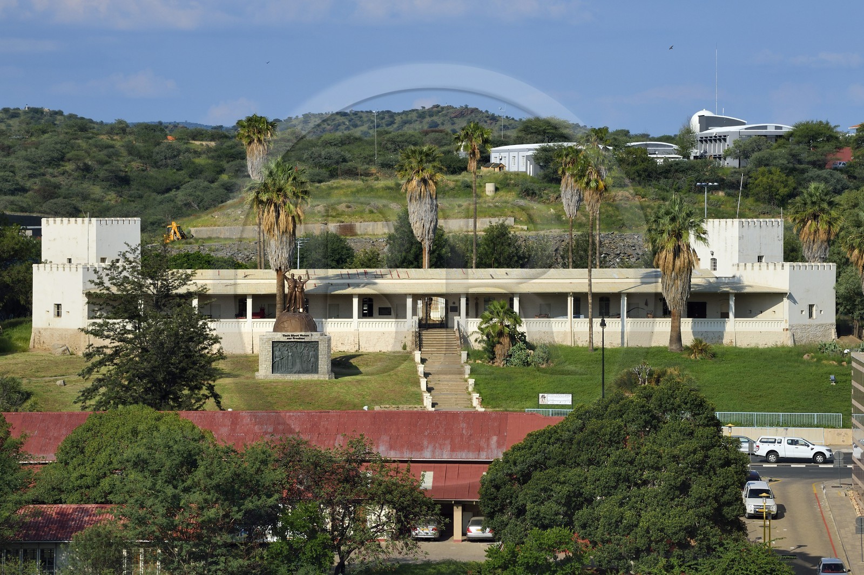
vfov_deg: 9.1
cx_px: 432
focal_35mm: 150
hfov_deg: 13.7
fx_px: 3597
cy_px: 288
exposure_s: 1/250
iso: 200
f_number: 14
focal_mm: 150
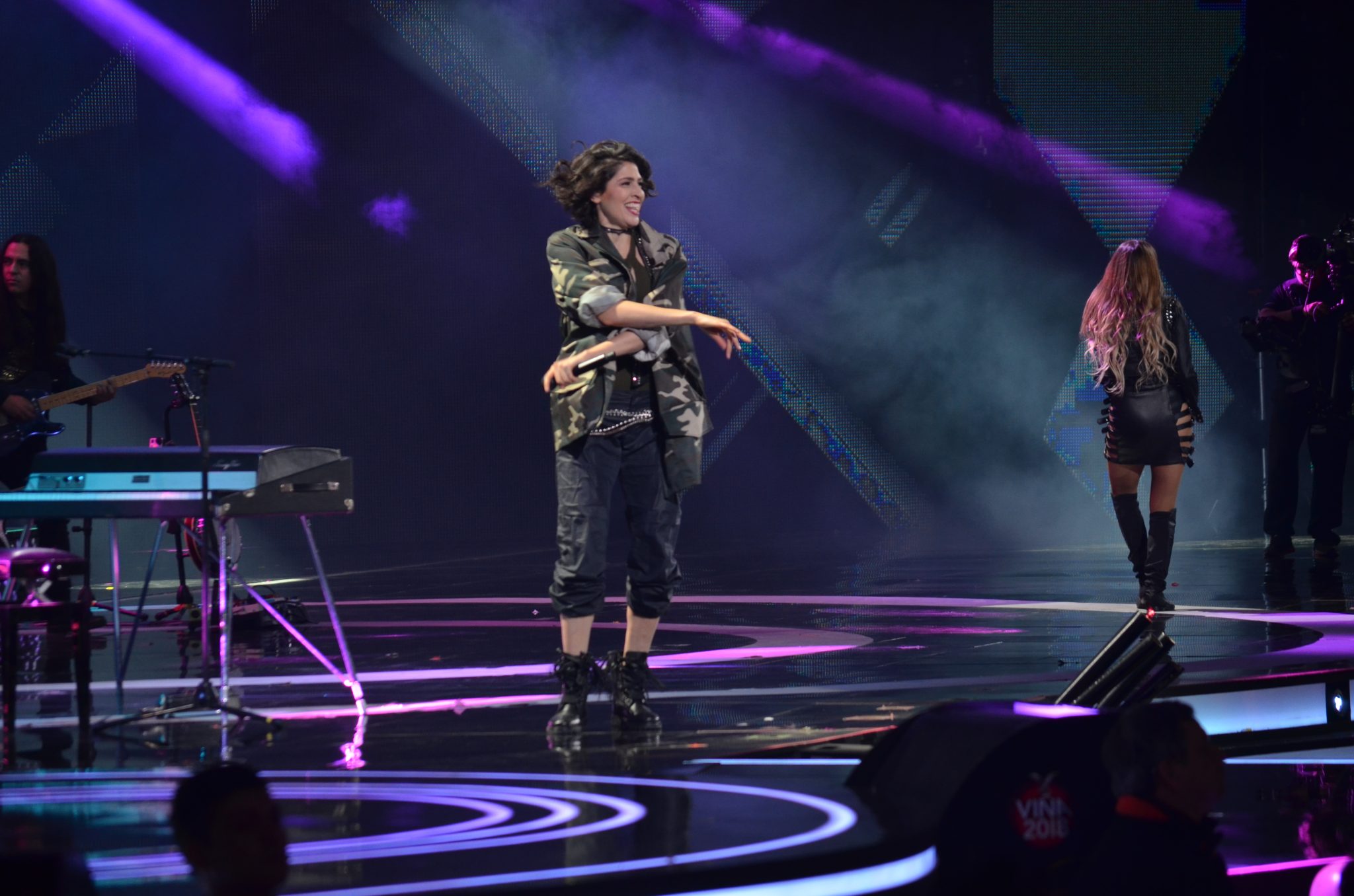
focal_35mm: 188
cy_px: 448
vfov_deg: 7.3
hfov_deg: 11.0
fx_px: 7037
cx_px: 677
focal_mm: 125
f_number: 4.8
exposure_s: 1/125
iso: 800
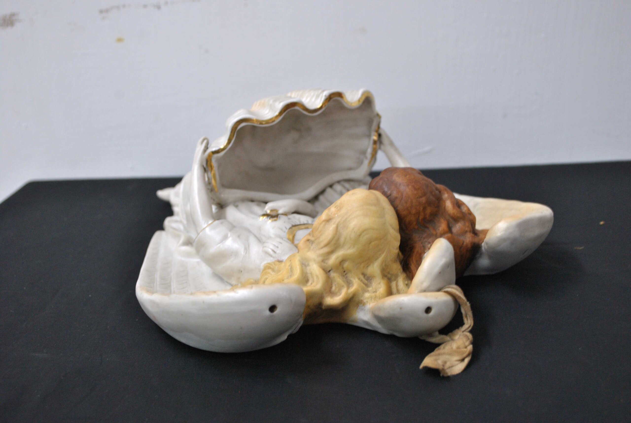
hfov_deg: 41.1
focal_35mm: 48
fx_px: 842
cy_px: 212
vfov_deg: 28.2
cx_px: 316
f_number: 4.8
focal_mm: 32
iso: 400
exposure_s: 1/20
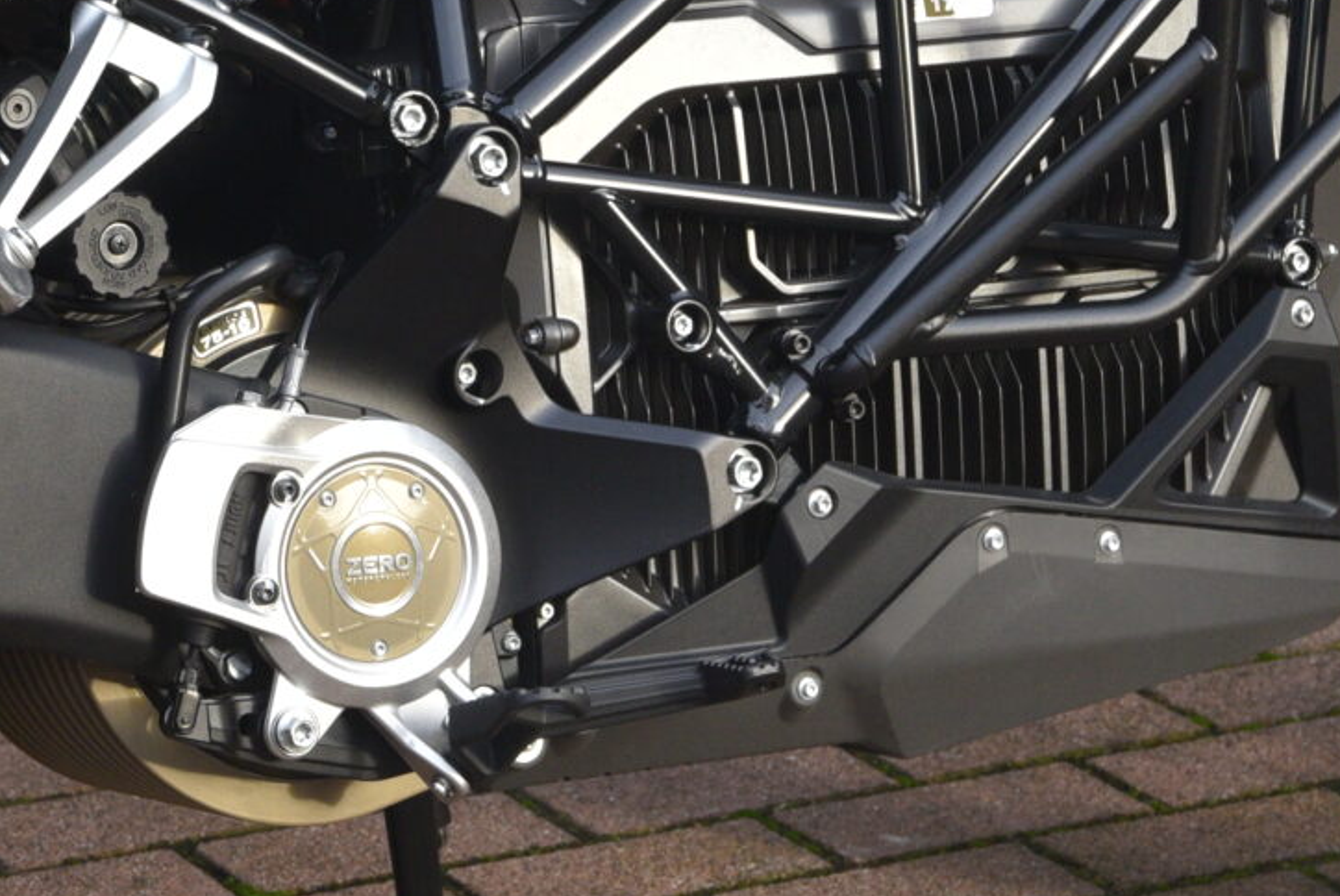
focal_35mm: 205
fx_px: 7636
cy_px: -60
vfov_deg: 6.7
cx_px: 383
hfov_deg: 10.0
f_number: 8
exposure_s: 1/250
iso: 1000
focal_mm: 58
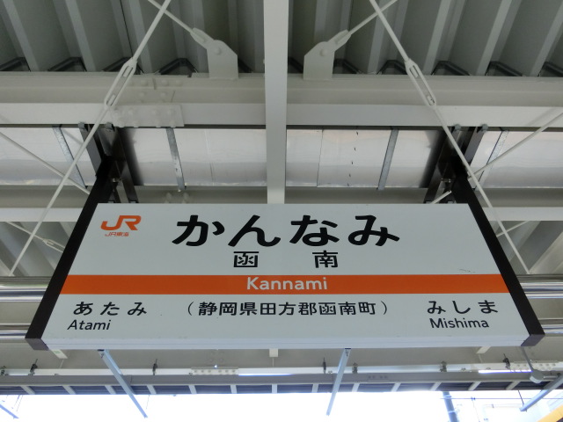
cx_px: 282
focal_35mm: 25
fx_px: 407
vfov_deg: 54.9
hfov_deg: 69.4
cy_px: 211
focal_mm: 4.5
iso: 250
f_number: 3.5
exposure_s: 1/125
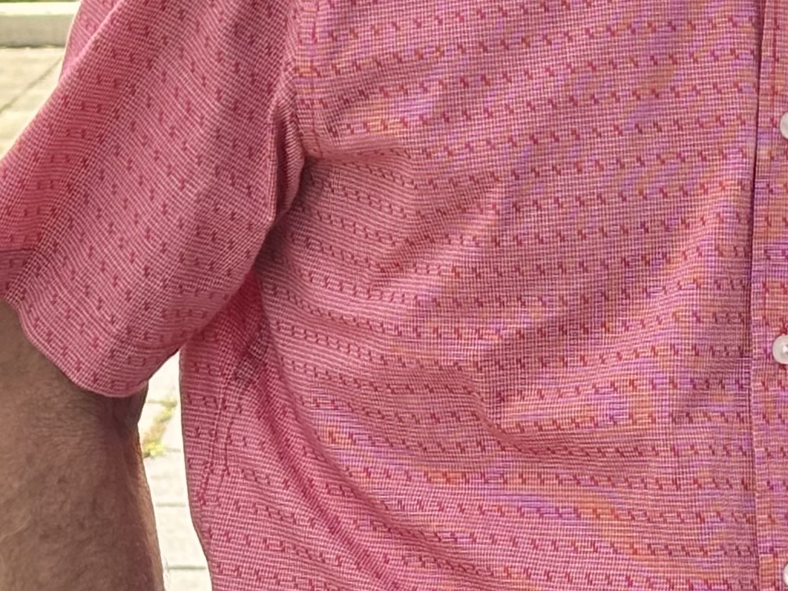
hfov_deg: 9.5
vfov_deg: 7.2
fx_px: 4644
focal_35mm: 204
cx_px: 1102
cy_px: -18
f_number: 1.6
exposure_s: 1/320
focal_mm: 5.96
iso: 32
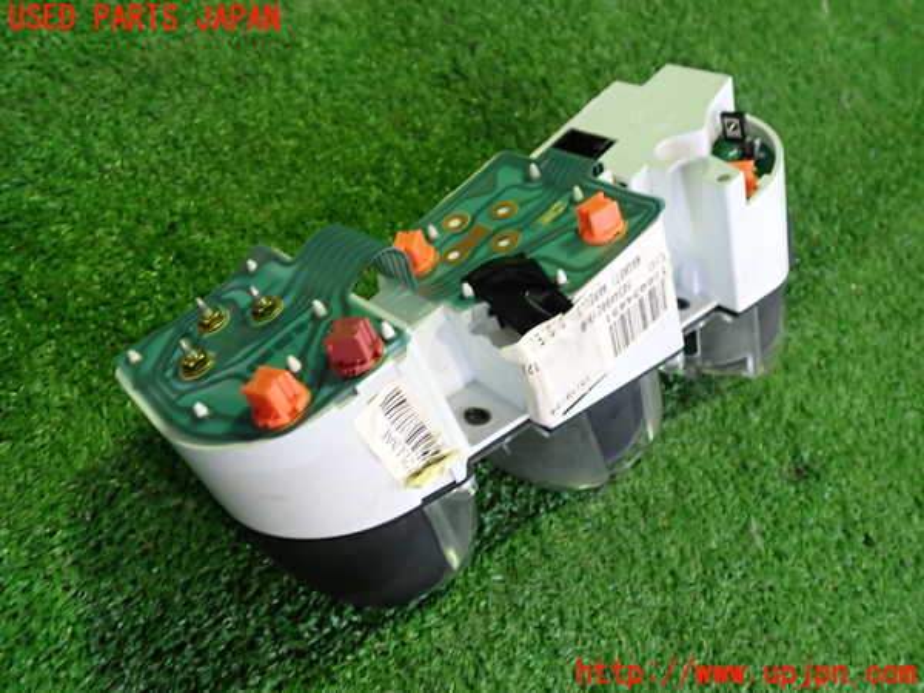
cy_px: 346
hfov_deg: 60.0
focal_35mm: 30
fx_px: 801
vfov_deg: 46.8
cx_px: 462
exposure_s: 1/30
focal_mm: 5.4
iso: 320
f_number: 2.3
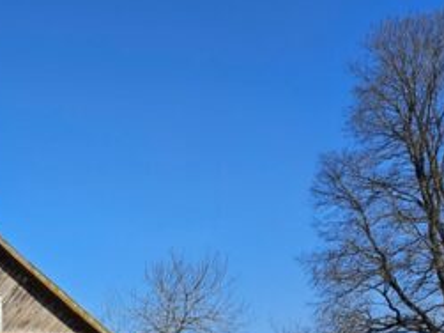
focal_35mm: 55
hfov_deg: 31.4
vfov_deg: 25.3
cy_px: 333
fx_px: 705
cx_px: -34
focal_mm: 5.4
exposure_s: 1/2082
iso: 25
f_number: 1.8
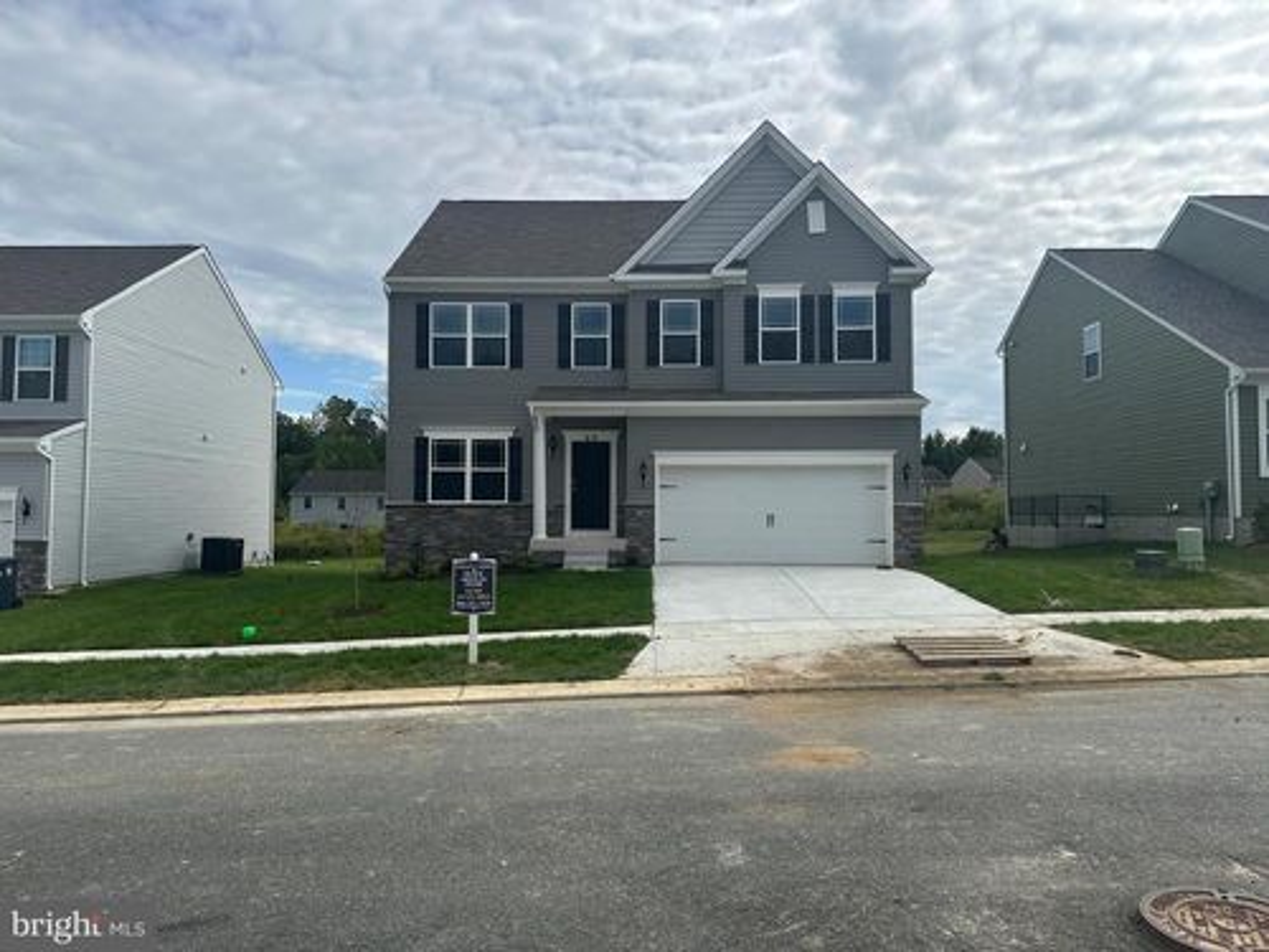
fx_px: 880
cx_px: 634
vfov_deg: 56.8
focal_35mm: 24
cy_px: 476
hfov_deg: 71.6
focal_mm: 6.86
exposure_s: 1/7576
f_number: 1.78
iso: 80
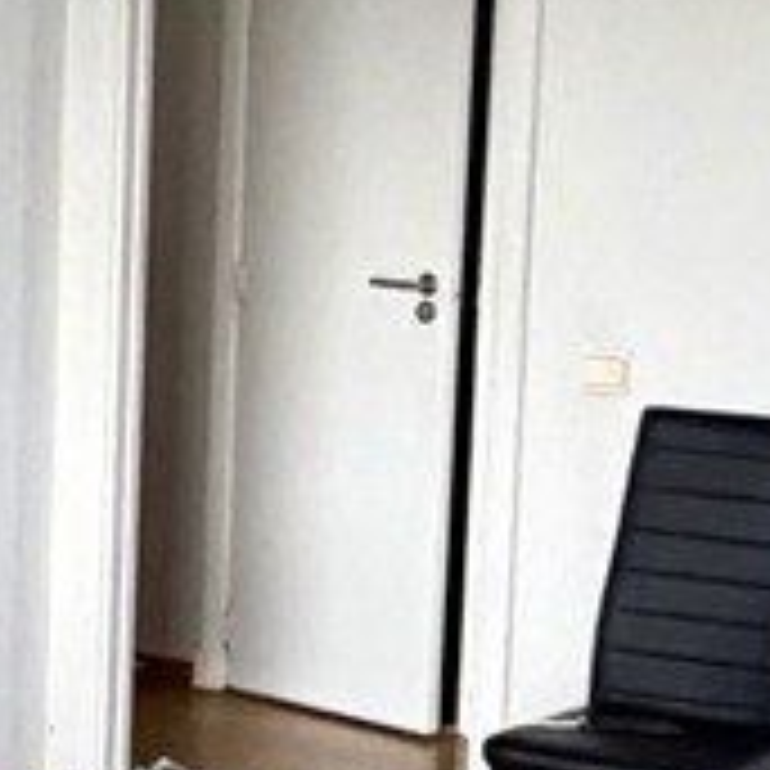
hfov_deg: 14.3
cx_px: -261
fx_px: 2919
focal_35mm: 116
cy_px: 509
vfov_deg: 15.0
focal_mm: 2.22
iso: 320
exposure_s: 1/64
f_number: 2.2
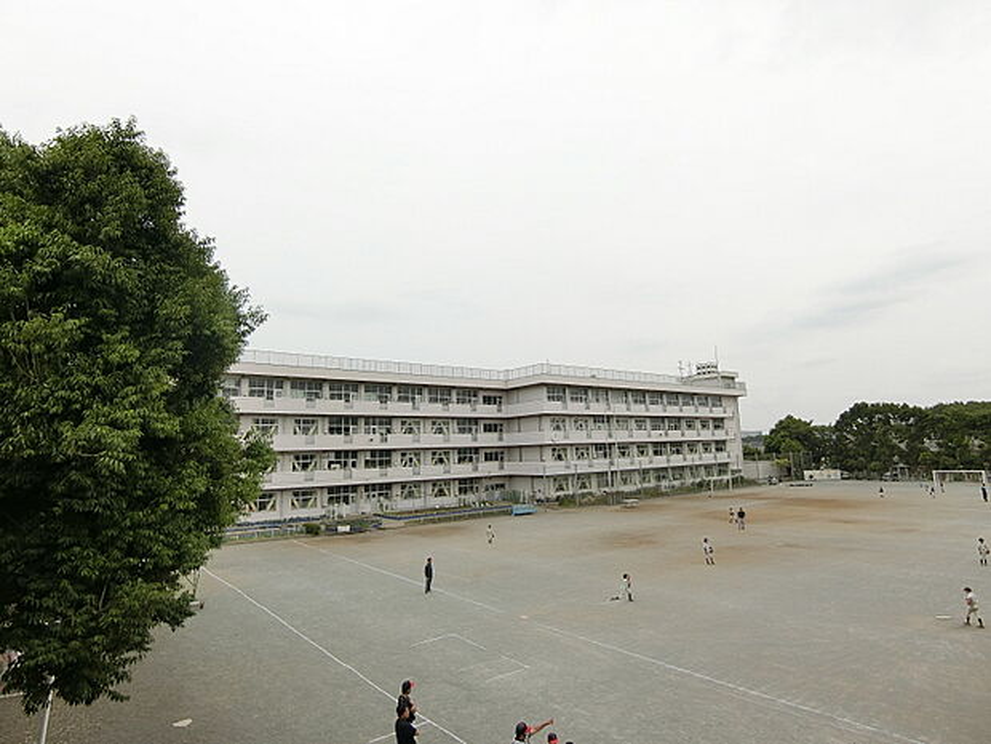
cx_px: 496
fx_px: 544
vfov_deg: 68.7
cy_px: 372
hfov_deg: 84.7
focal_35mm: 19
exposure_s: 1/250
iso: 80
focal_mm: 4.06
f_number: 6.9
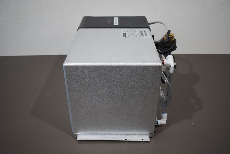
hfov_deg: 53.1
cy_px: 77
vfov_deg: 36.9
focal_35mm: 36
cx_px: 115
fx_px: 230
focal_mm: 24
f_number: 3.8
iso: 640
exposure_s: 1/250
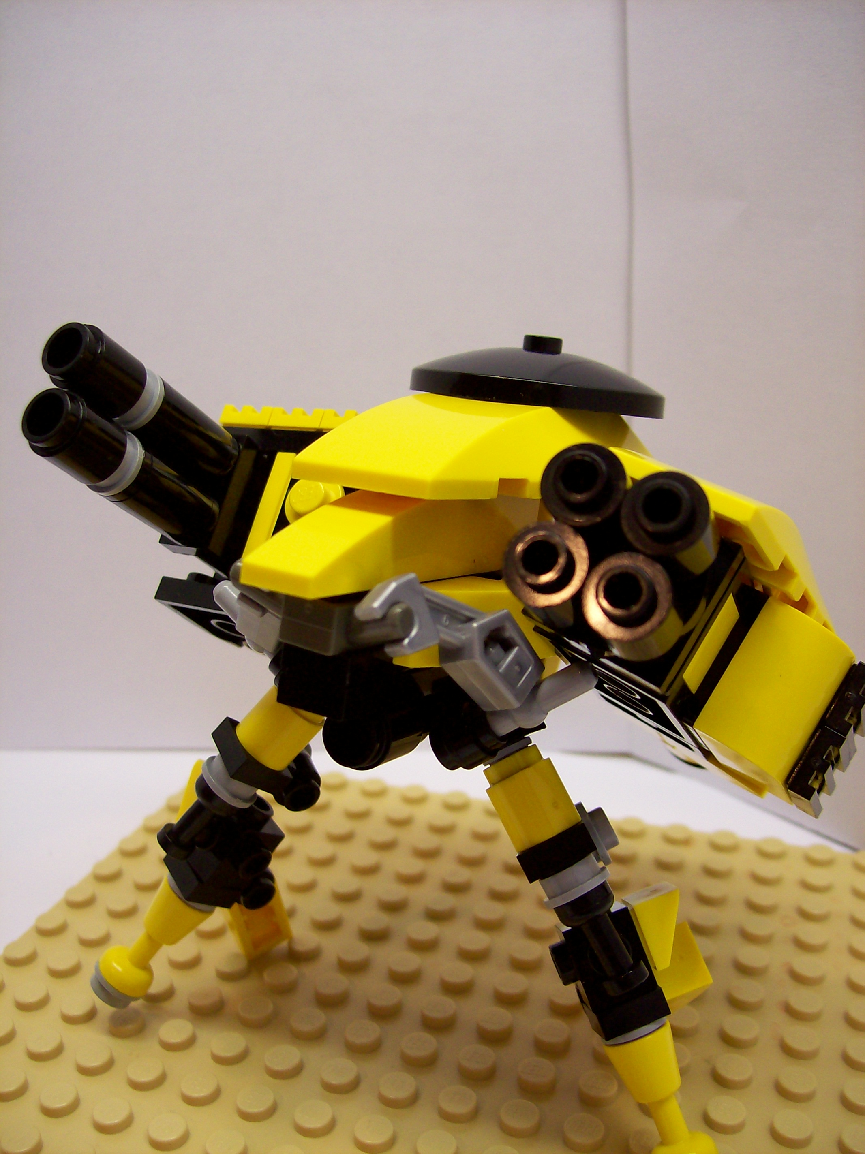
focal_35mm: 36
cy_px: 577
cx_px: 432
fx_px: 1200
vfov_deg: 51.4
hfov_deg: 39.6
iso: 80
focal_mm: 6
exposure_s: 1/58.5
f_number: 2.7
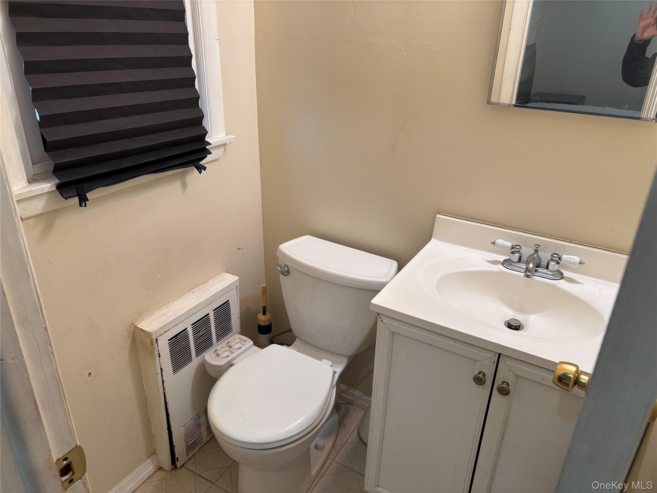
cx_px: 328
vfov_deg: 53.1
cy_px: 246
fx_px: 493
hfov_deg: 67.3
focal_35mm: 26
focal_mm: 5.96
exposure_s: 1/120
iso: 125
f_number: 1.6
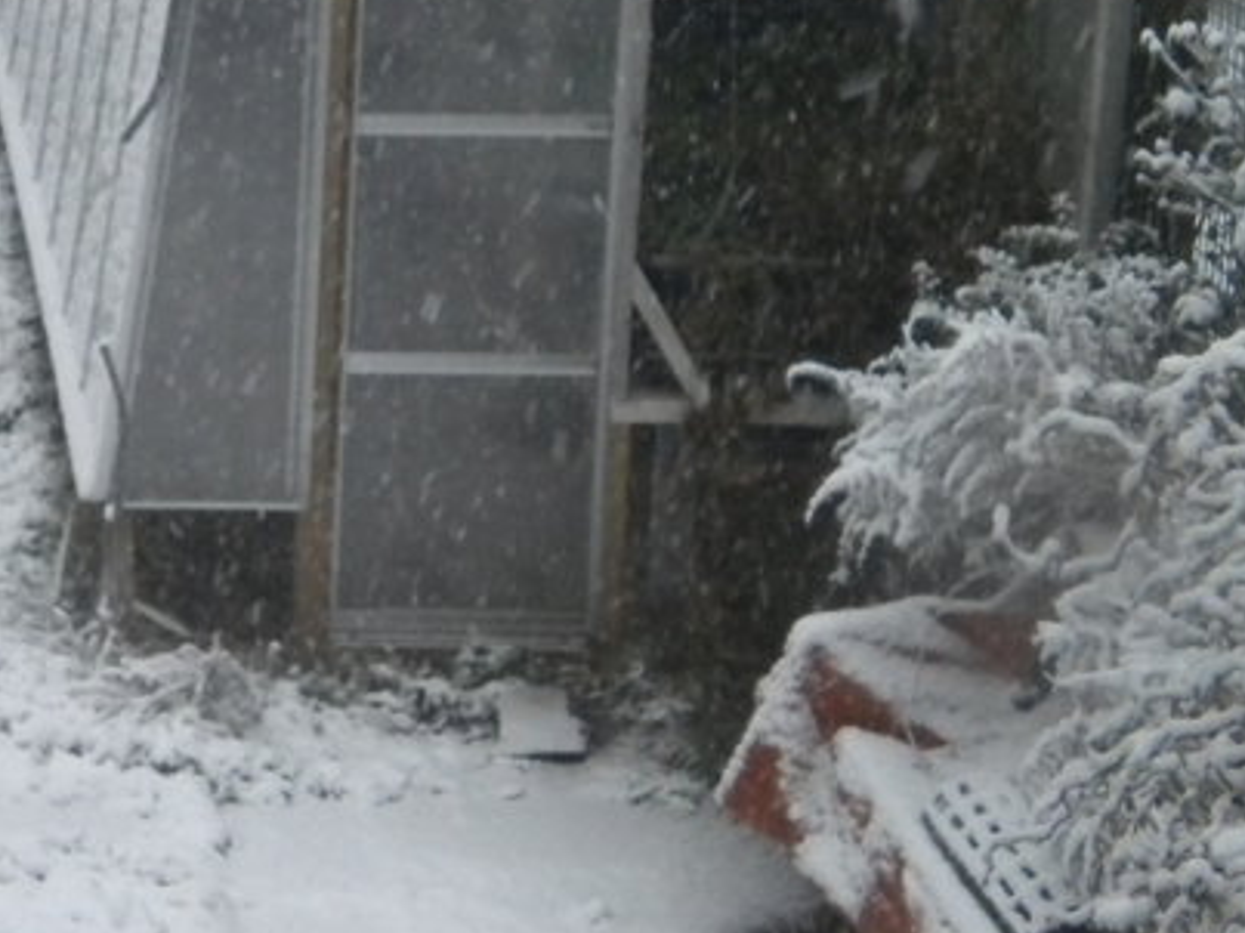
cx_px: 46
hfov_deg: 14.4
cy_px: 90
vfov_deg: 10.9
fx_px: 4854
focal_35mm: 135
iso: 400
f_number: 4.6
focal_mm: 12.3
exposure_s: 1/156
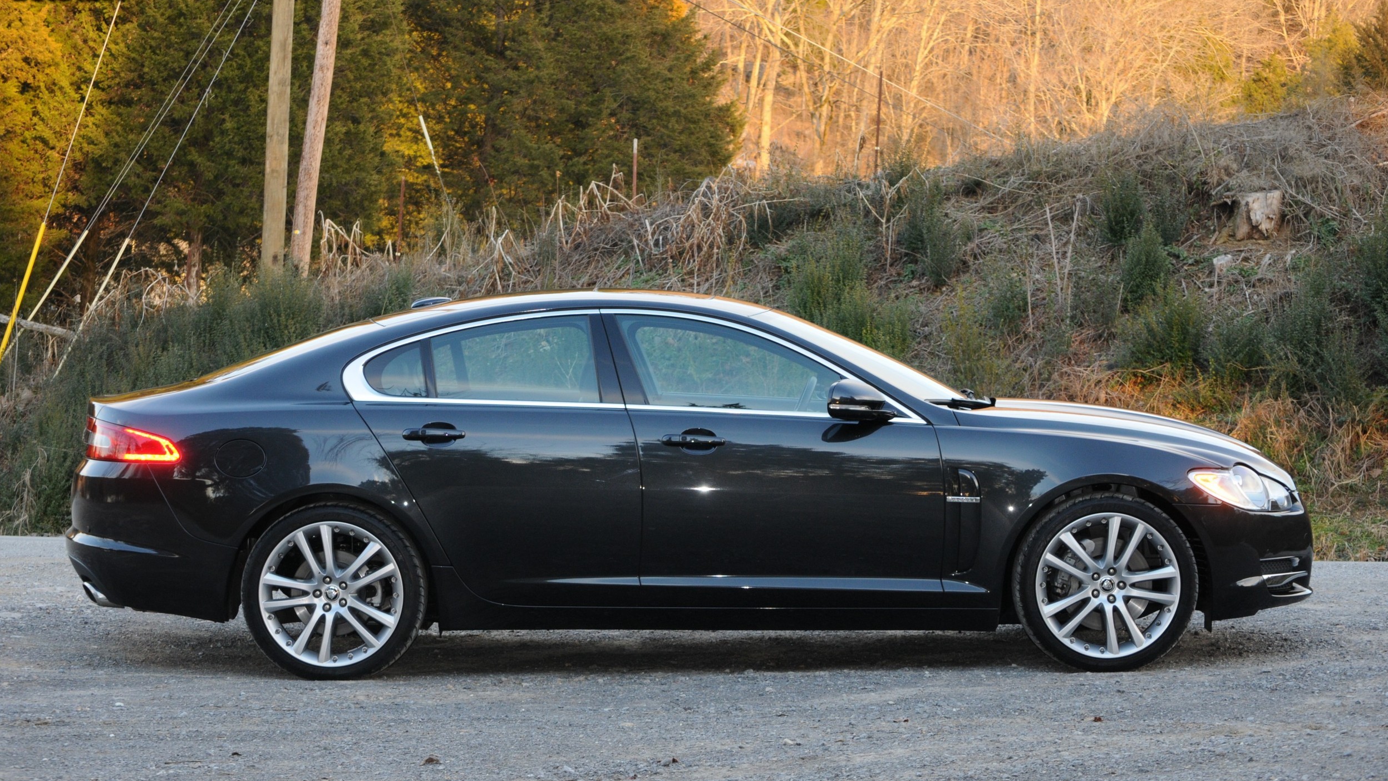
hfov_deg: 24.6
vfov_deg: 14.0
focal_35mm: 87
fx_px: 3185
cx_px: 695
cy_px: 440
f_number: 8
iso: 500
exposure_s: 1/60
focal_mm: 55
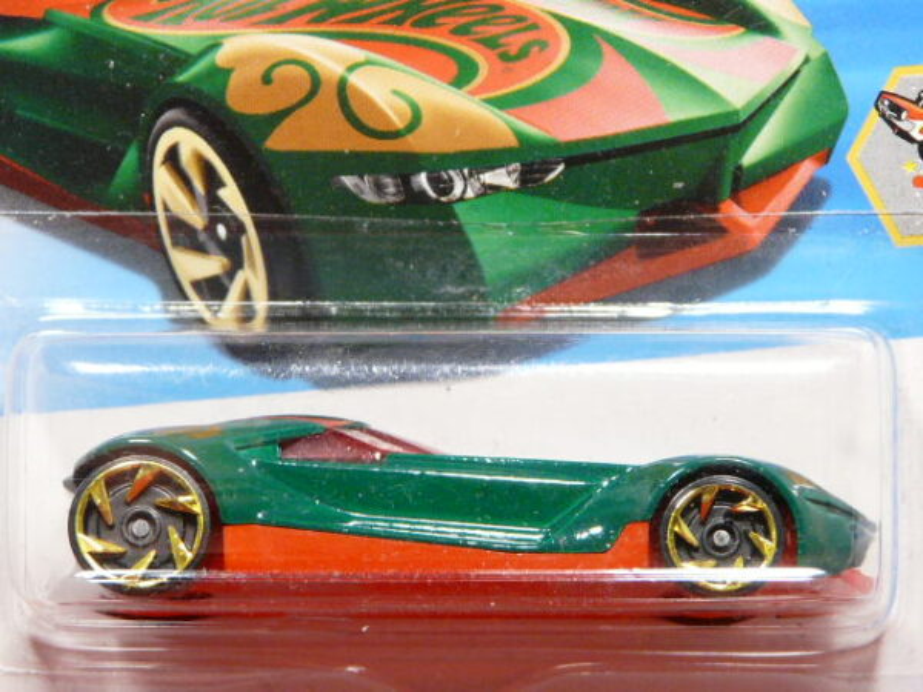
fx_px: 4080
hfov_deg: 12.9
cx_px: 462
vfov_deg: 9.7
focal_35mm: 153
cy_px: 346
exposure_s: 1/40
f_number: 3.6
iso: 200
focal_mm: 15.8
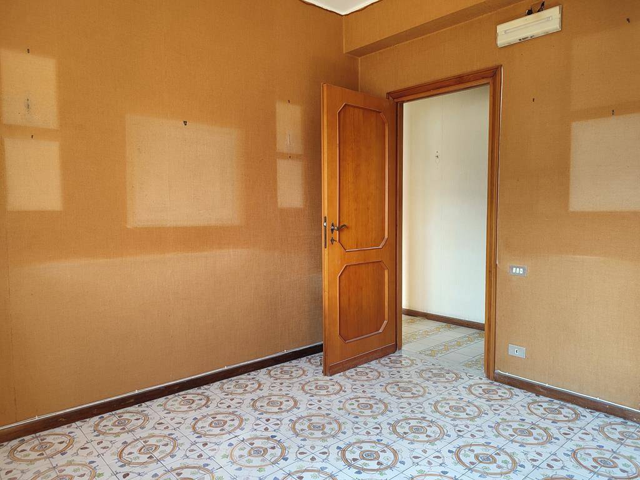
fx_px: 444
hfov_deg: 71.6
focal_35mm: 24
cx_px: 320
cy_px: 240
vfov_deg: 56.8
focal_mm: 5.89
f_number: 1.89
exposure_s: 1/33
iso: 303
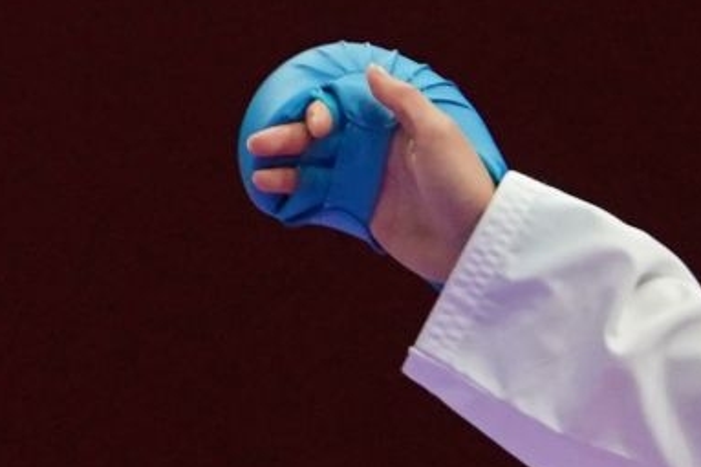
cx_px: -805
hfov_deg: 1.0
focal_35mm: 1974
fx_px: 38420
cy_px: 110
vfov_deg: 0.7
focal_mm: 280
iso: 3200
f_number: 4
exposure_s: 1/1000
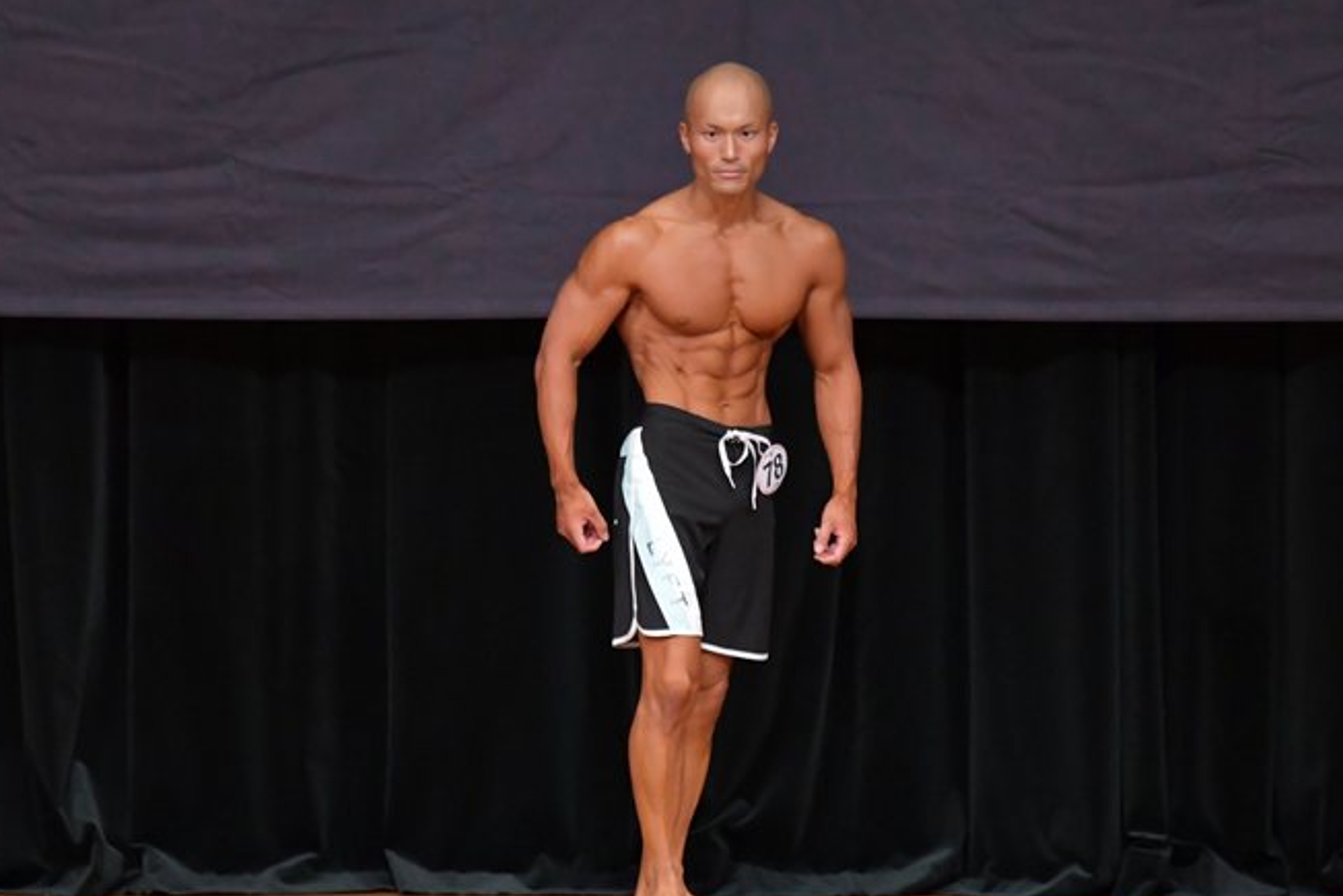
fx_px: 13954
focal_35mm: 374
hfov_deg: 5.5
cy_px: 457
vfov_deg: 3.7
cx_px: 605
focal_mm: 210
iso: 5000
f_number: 5.6
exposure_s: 1/400
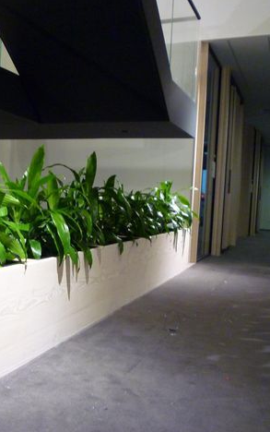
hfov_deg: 29.3
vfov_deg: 47.2
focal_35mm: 42
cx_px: 27
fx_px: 494
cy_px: 218
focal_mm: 5.2
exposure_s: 1/15
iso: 400
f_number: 3.3
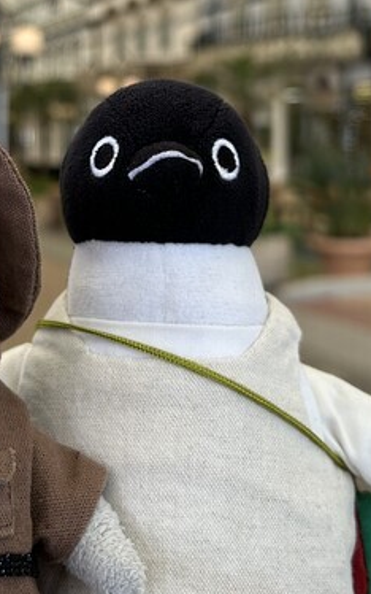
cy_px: 156
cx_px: 84
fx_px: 954
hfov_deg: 21.8
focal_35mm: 59
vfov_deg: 33.9
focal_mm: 5.7
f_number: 1.5
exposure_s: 1/814
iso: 50
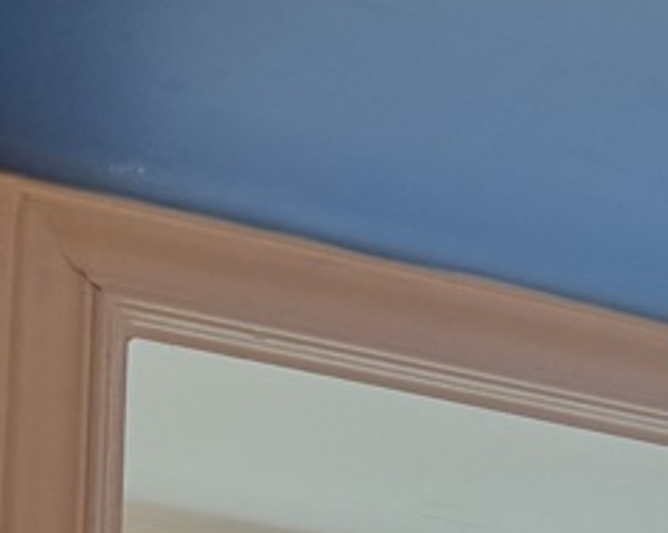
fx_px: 2726
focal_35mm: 138
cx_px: 1145
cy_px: 985
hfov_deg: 12.9
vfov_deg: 10.5
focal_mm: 6.76
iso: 125
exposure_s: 1/120
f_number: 1.78
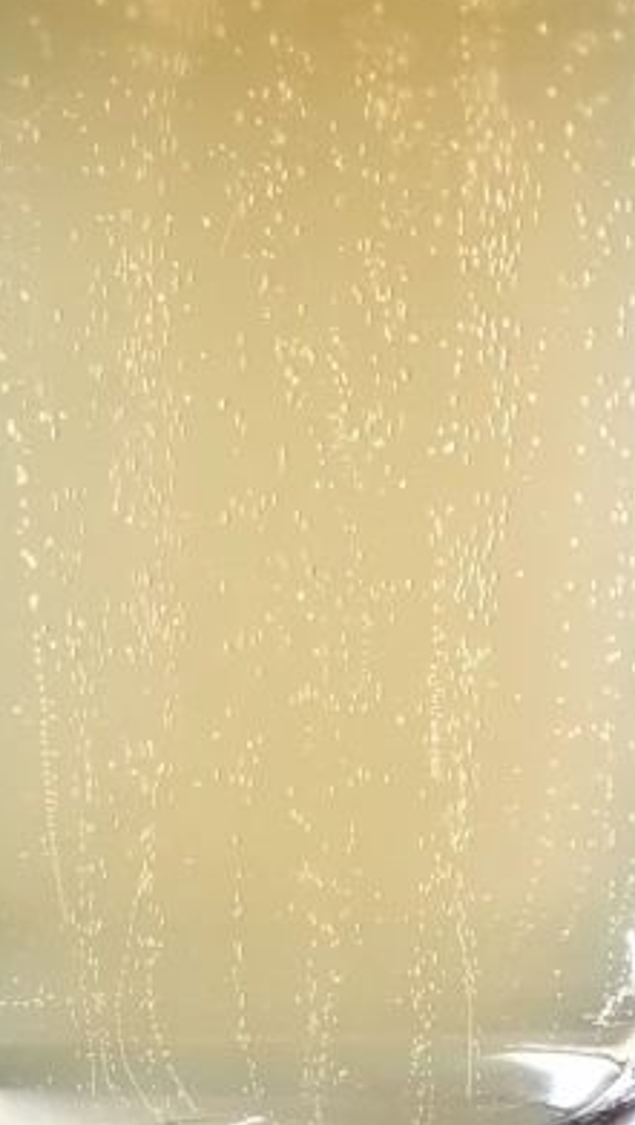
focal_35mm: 80
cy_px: 412
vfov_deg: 26.4
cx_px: 293
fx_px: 2391
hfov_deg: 15.1
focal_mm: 4.75
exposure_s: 1/60
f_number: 1.8
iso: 100
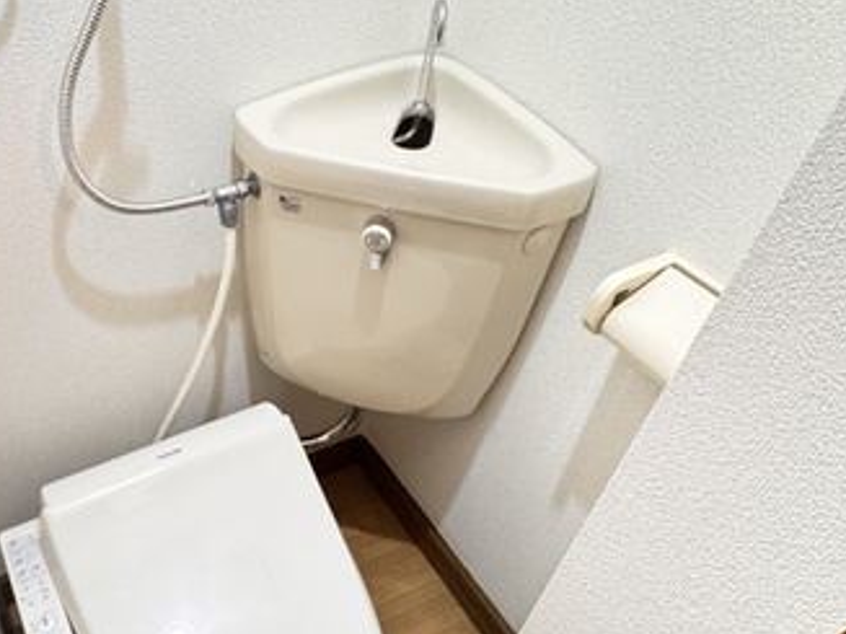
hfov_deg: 56.9
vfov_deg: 46.8
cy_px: 327
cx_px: 210
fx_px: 733
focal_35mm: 30
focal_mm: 2.22
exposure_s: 1/50
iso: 640
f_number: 2.2
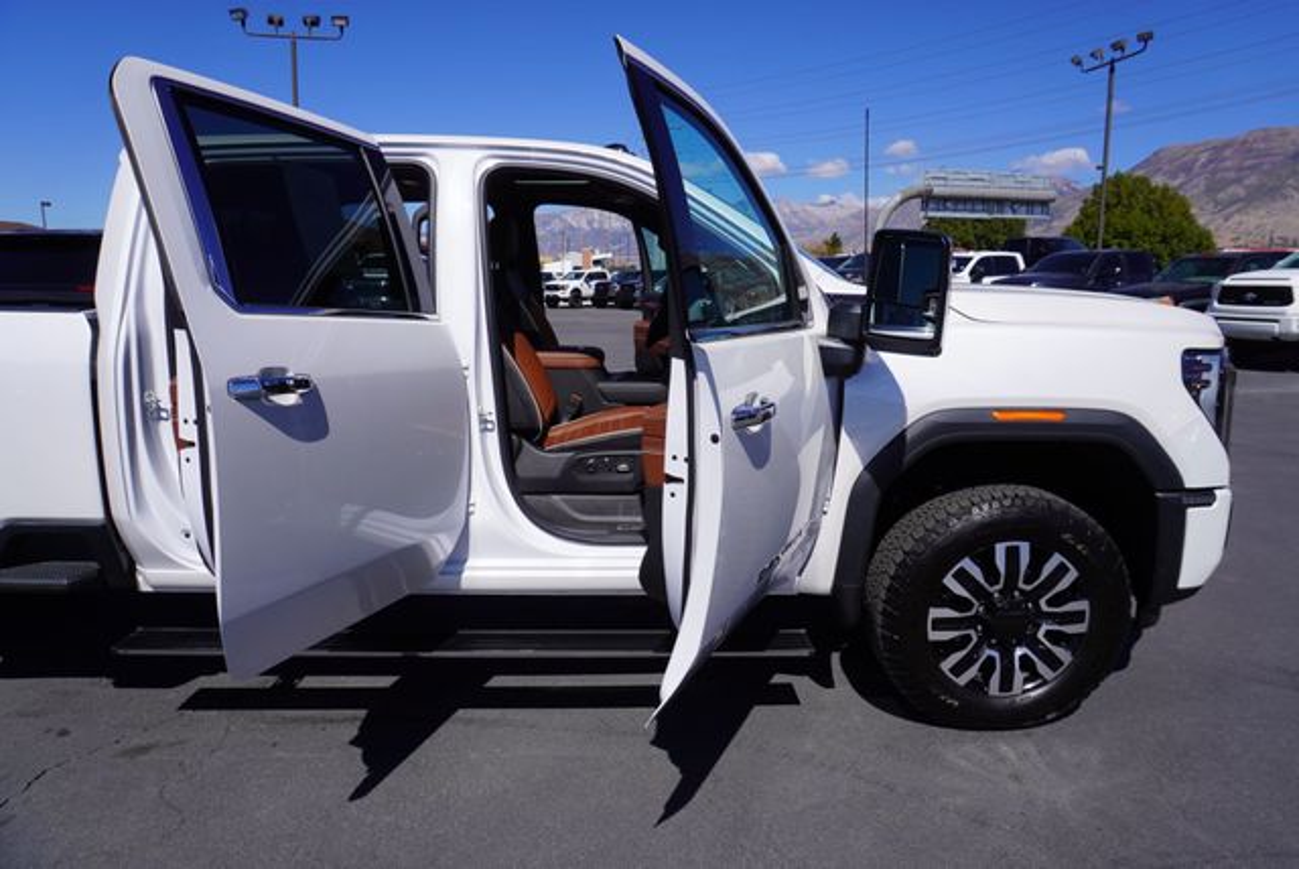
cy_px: 434
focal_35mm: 24
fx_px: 867
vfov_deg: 53.2
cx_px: 650
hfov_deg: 73.7
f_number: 8
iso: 100
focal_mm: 16
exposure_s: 1/400
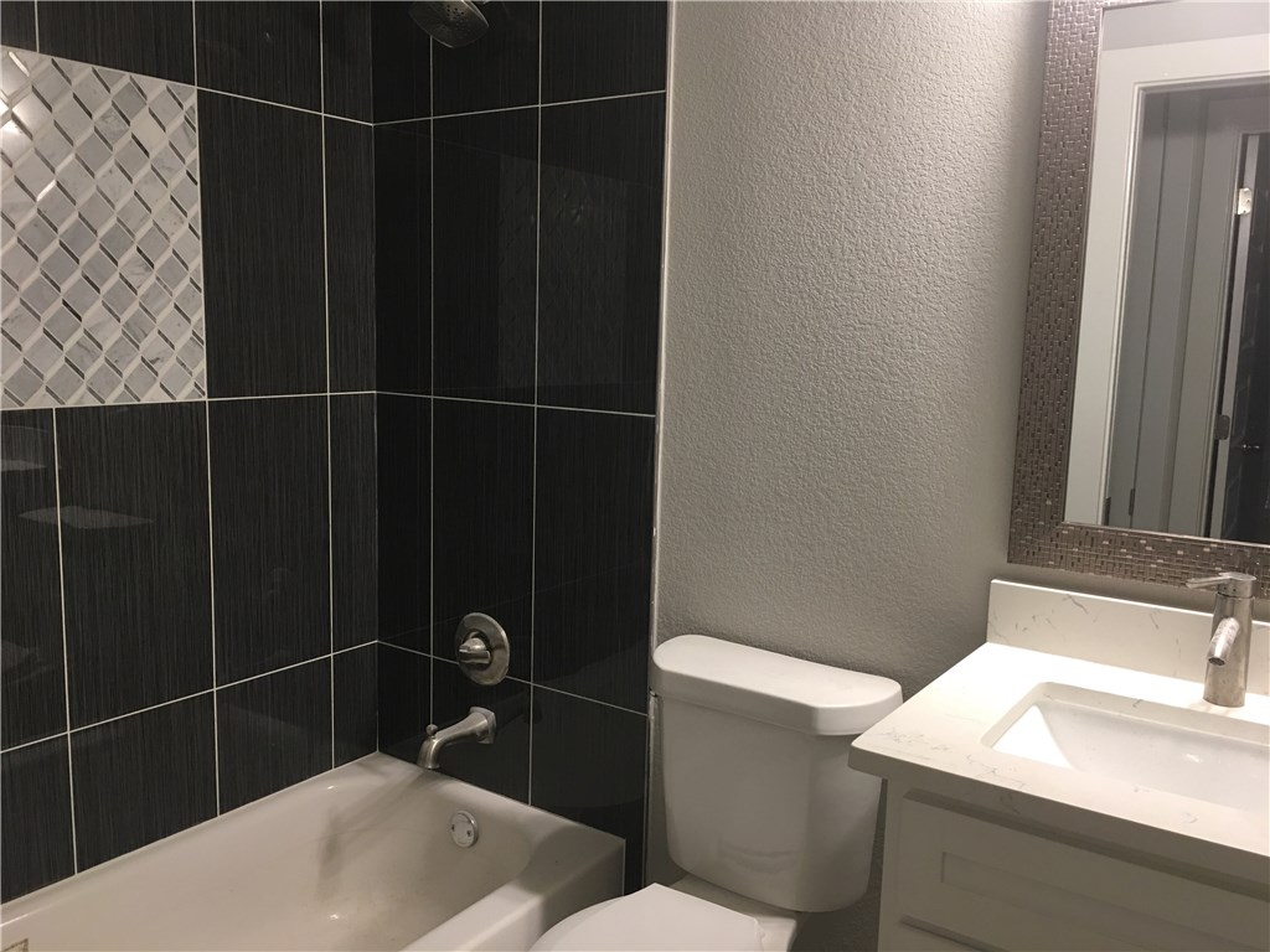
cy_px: 476
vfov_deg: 48.2
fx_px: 1064
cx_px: 635
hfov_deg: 61.7
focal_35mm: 29
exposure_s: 1/15
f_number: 2.2
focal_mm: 4.15
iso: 40
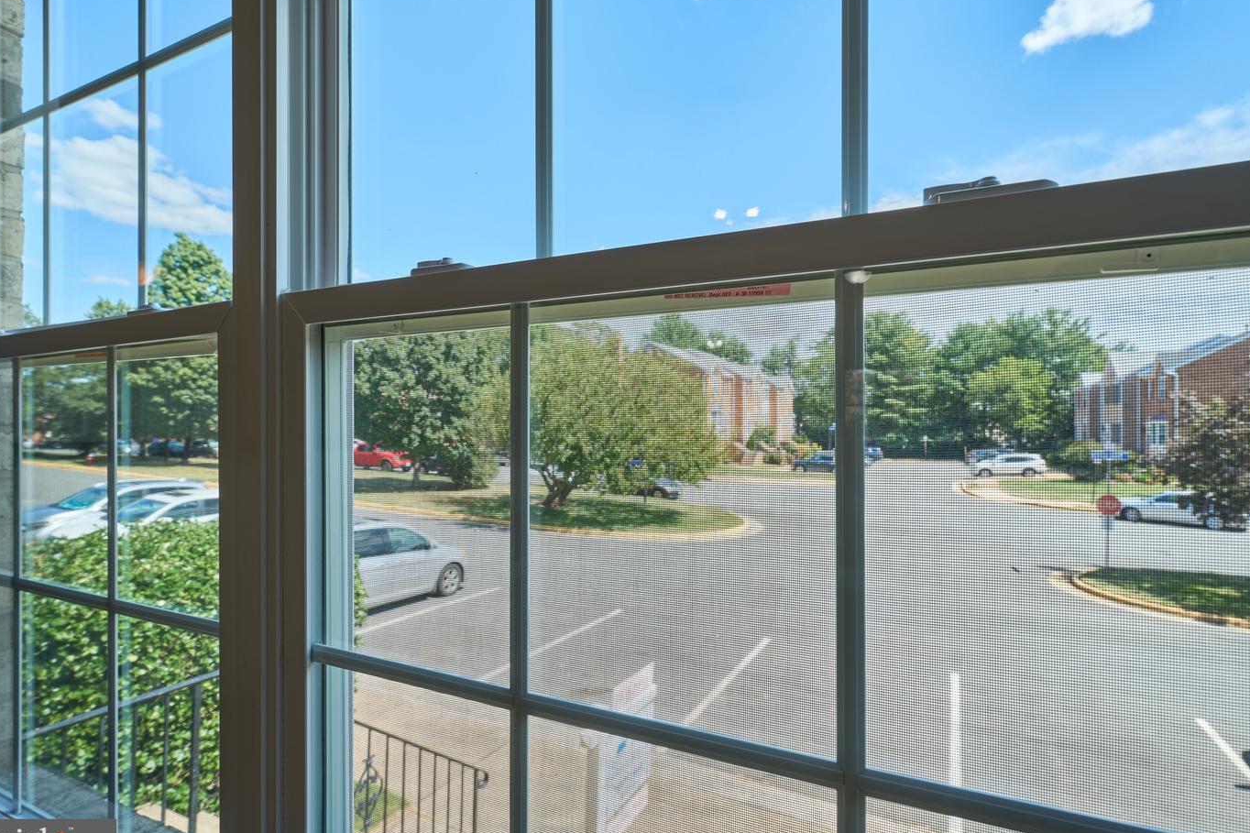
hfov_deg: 86.9
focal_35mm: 19
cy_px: 426
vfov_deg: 64.5
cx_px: 633
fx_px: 660
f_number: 8
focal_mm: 18
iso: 100
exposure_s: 1/400
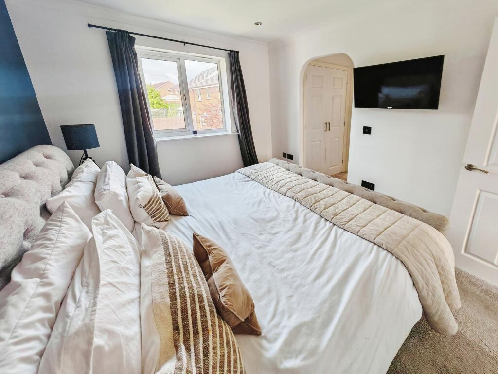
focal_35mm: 13
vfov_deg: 90.0
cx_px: 249
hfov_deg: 106.2
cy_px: 187
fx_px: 187
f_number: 2
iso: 125
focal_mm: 1.82
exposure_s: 1/53
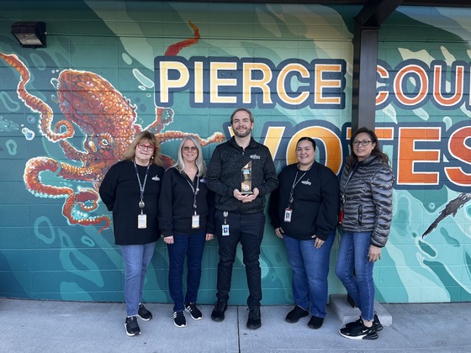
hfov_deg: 67.3
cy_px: 176
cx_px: 236
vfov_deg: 53.1
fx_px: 354
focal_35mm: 26
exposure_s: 1/185
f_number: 1.6
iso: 40
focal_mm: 5.1
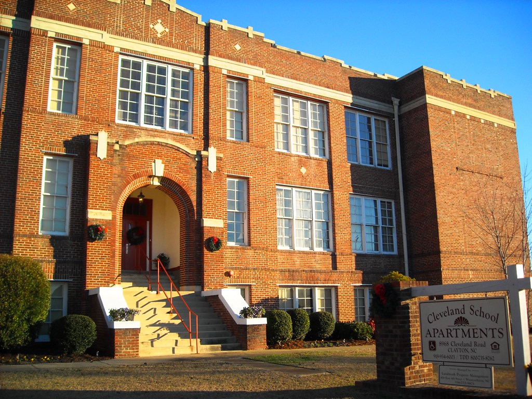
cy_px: 200
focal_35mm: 35
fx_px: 538
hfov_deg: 52.6
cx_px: 266
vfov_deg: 40.7
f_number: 5.6
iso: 64
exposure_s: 1/141
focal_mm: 5.7
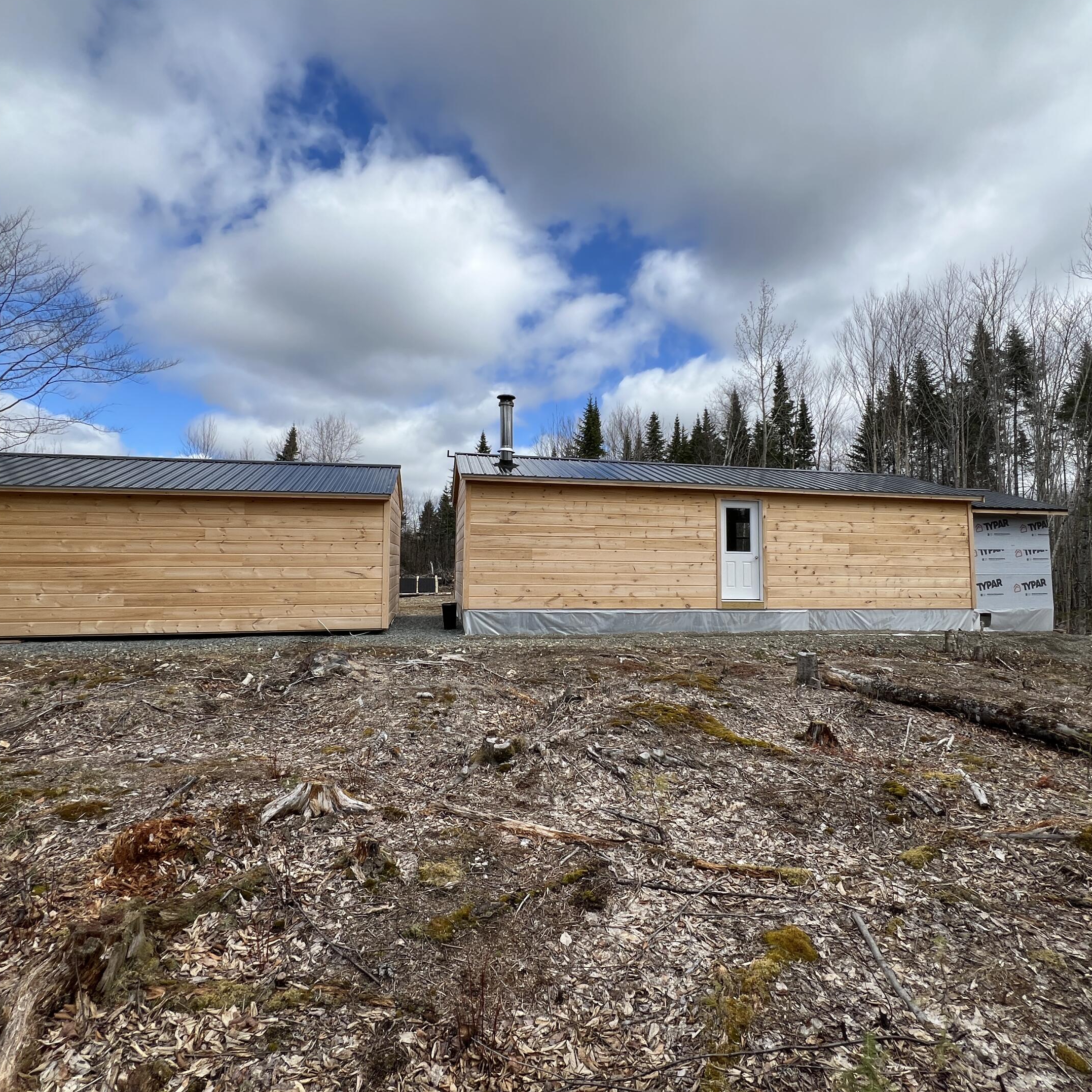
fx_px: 571
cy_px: 523
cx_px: 559
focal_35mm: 16
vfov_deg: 87.4
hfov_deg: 87.4
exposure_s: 1/1698
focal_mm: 1.57
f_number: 1.8
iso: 32
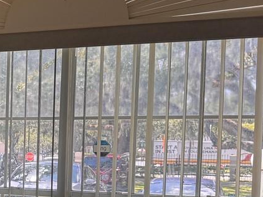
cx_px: -112
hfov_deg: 19.3
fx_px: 691
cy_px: 177
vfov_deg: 16.0
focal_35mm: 91
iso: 80
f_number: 1.78
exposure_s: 1/433
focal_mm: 6.76
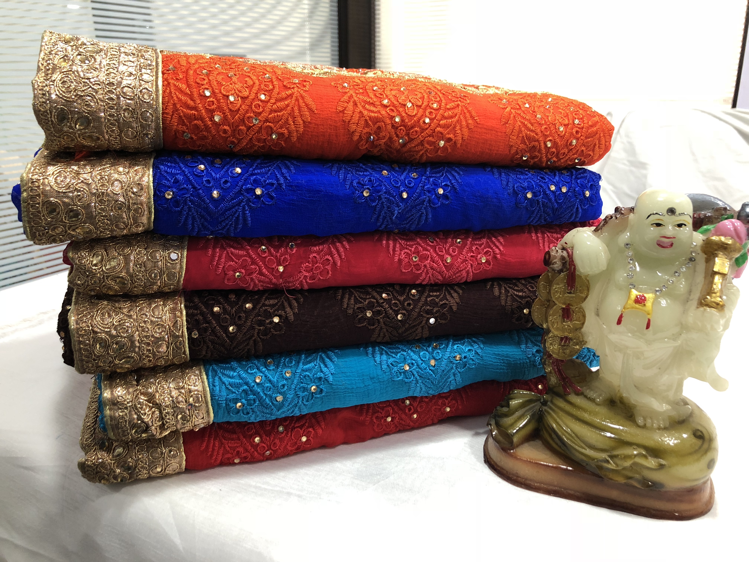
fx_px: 606
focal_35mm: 28
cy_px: 281
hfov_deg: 63.4
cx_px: 374
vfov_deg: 49.7
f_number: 1.8
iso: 40
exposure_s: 1/17
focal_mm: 4
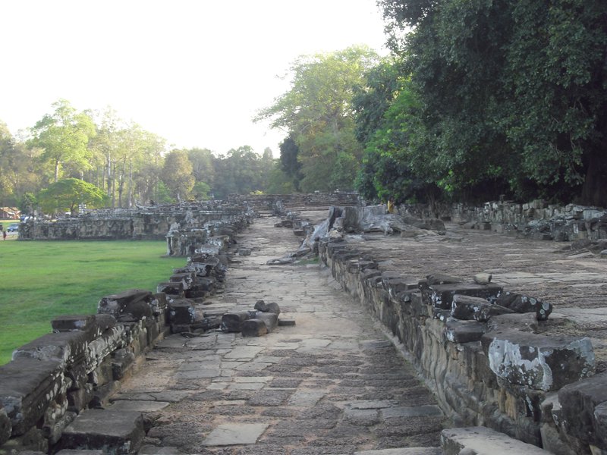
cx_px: 304
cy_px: 228
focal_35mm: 55
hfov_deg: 34.9
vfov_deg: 26.6
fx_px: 964
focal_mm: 9
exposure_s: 1/100
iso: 100
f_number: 3.4
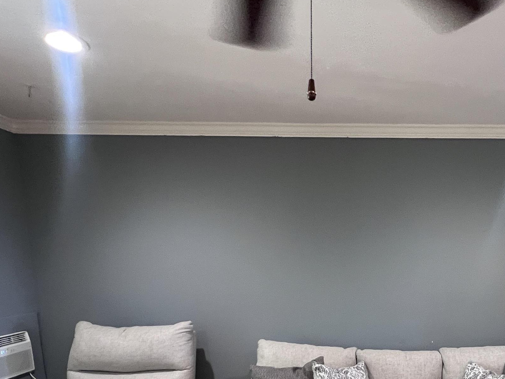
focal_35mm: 25
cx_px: 351
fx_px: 365
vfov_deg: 49.1
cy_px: 340
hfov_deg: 66.8
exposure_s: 1/60
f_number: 1.8
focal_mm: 1.57
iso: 400
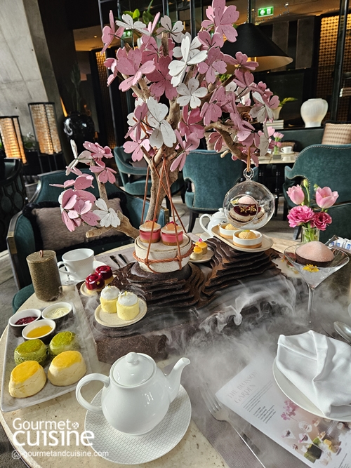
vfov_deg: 73.9
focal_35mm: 23
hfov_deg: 58.9
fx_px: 311
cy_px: 234
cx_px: 176
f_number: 1.8
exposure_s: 1/100
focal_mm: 5.4
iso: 320
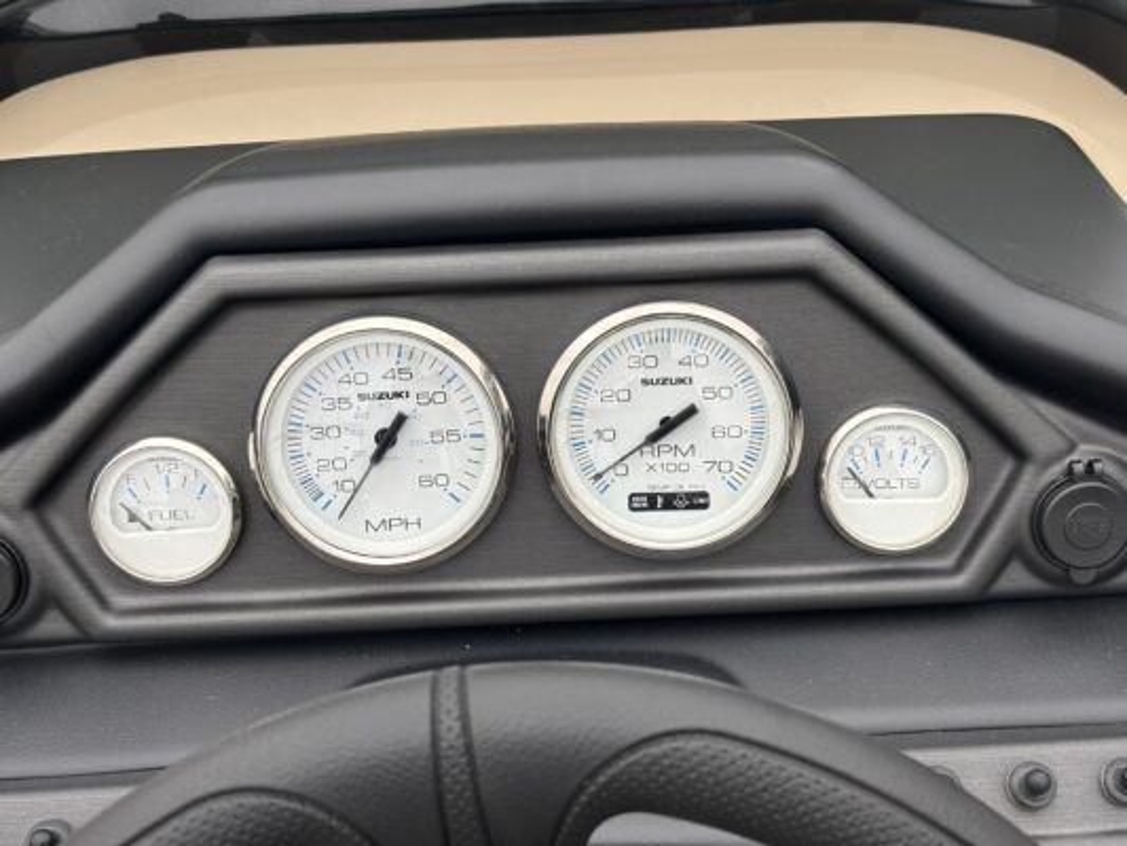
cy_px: 423
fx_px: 1693
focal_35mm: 52
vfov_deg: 28.0
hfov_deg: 36.8
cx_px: 564
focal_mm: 5.96
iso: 32
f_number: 1.6
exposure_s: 1/301
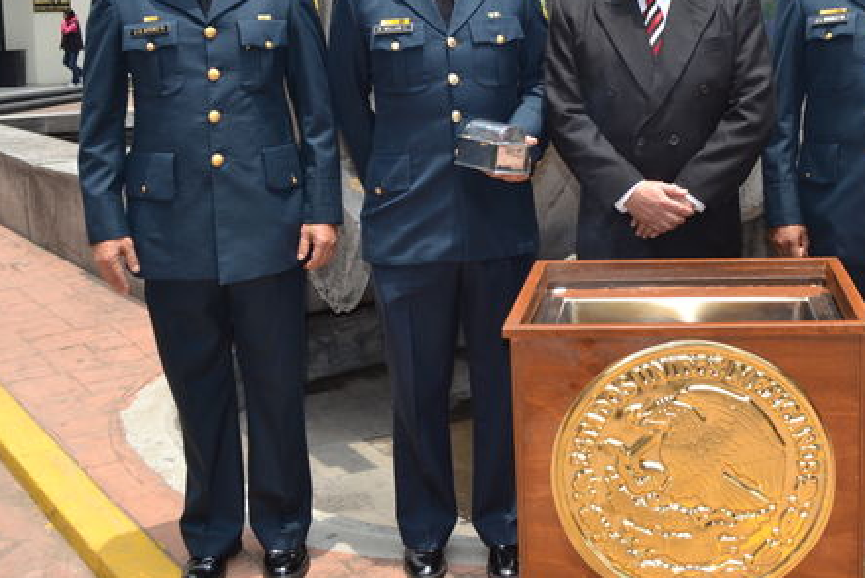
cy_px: 172
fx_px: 1154
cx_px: 548
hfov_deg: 40.8
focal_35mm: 48
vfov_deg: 27.9
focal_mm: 22
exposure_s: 1/200
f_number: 6.3
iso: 100
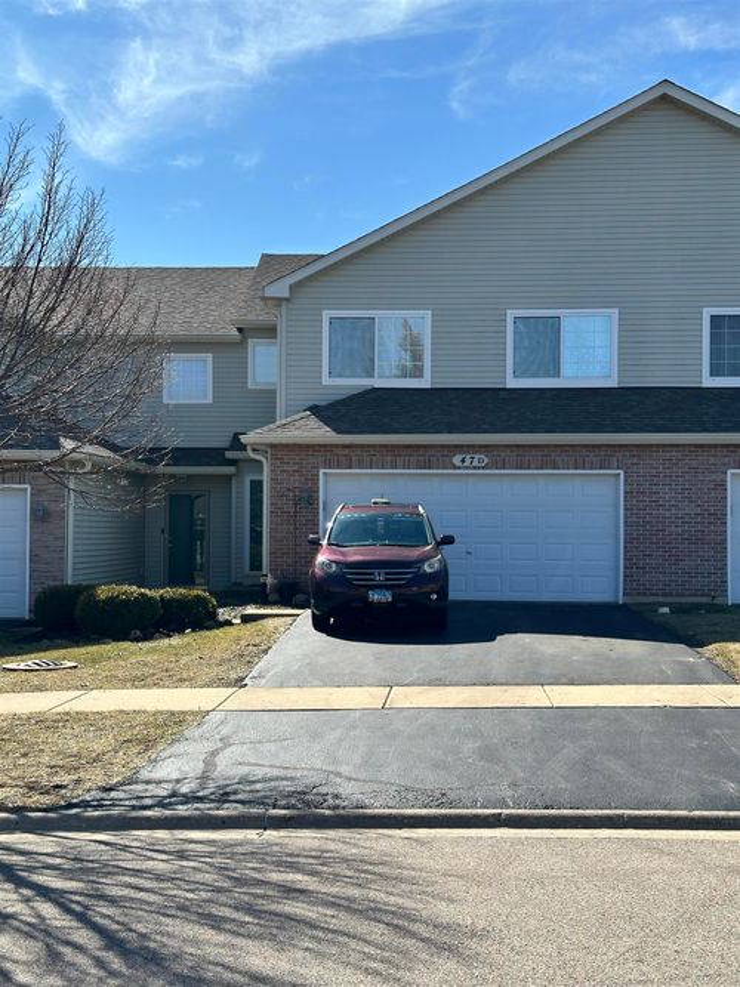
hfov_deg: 30.3
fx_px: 1369
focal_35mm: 48
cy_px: 494
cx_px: 370
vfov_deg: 39.7
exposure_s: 1/3876
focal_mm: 6.86
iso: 64
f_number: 1.78
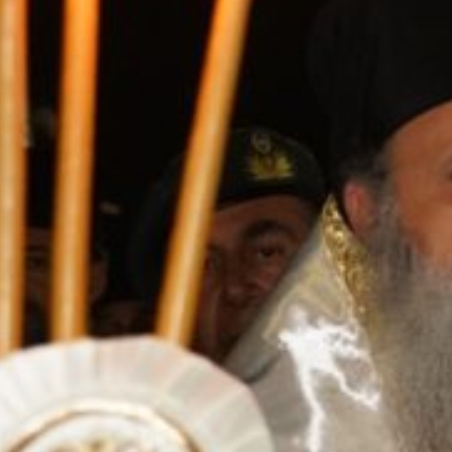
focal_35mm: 187
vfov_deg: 9.2
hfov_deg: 8.8
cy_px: 585
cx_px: 934
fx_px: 2763
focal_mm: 39
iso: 6400
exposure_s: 1/125
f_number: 4.5
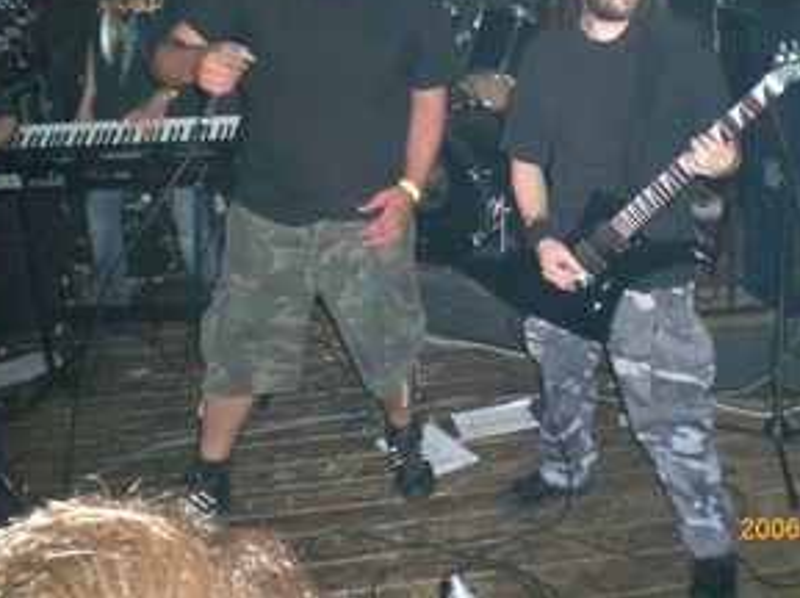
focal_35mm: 46
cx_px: 448
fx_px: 1062
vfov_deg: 31.4
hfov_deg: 41.2
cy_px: 238
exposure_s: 1/60
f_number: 3.1
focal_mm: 6.3
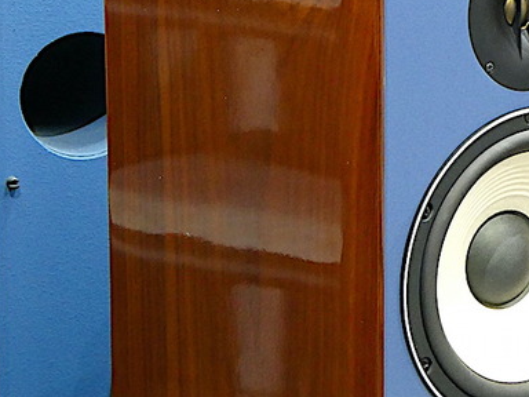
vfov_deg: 8.5
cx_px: 568
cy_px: 147
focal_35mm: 175
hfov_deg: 11.2
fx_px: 2674
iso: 400
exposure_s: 1/2.5
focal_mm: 12.5
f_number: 6.3
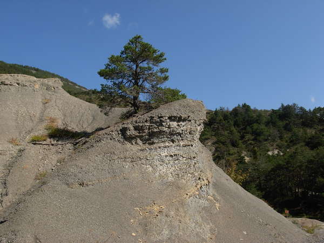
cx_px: 162
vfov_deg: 37.7
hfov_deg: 49.0
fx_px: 356
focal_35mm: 38
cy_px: 122
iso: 79
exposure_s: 1/609
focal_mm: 6.3
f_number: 4.9
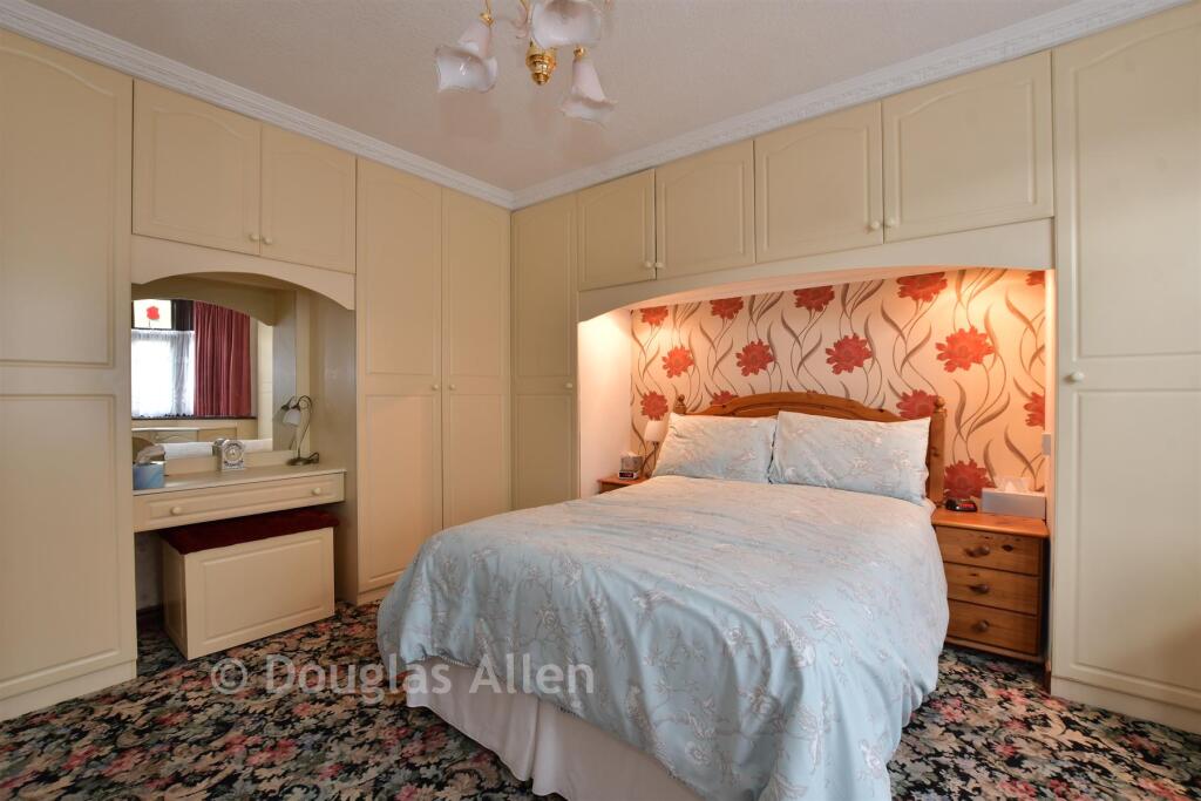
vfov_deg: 77.3
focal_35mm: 15
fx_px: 500
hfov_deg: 100.4
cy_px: 400
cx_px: 600
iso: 200
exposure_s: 1/2
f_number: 8
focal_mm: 10
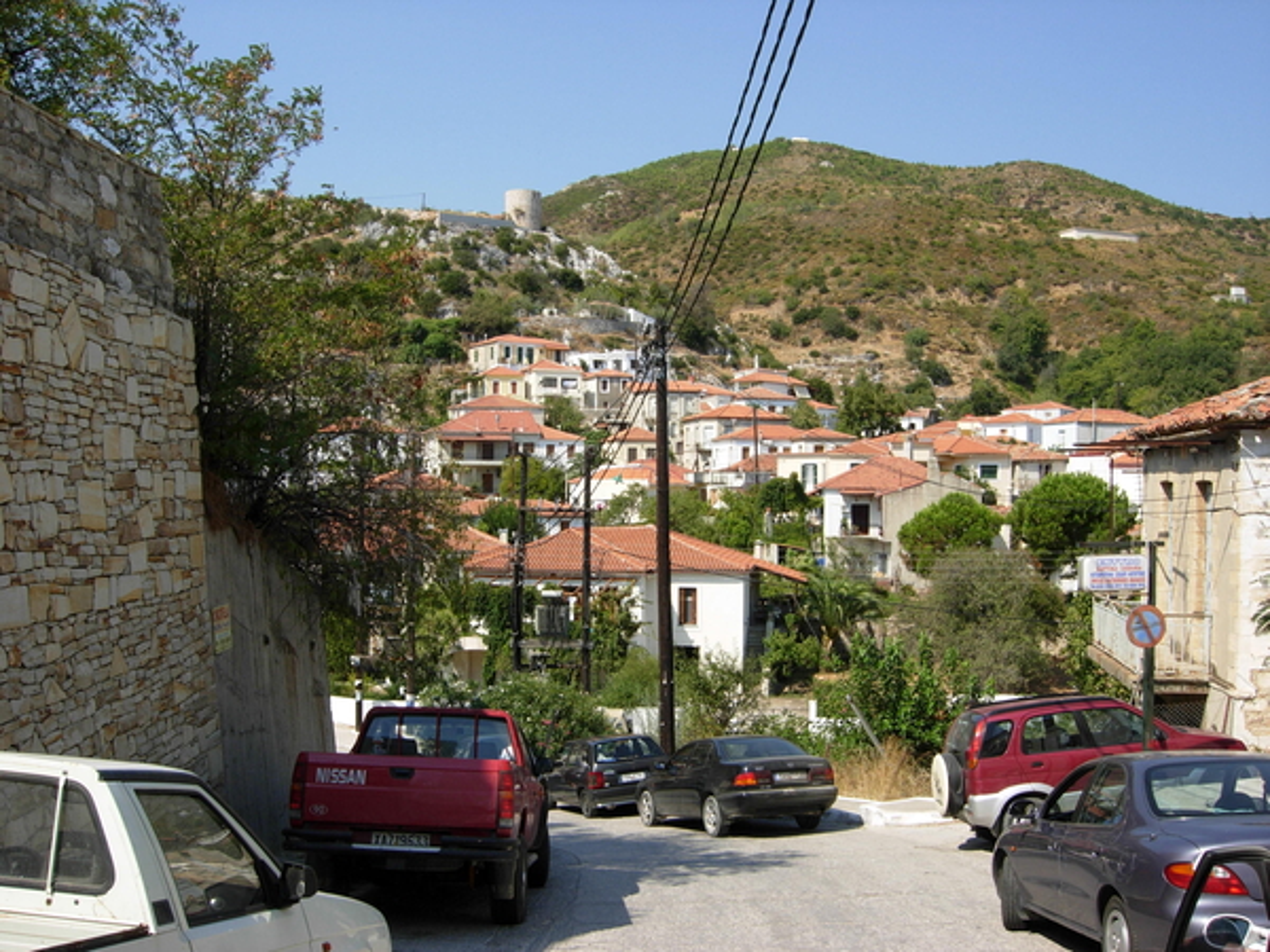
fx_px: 1321
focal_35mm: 36
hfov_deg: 51.4
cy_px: 476
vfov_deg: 39.7
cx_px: 635
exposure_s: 1/296
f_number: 6.1
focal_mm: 7.5
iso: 50
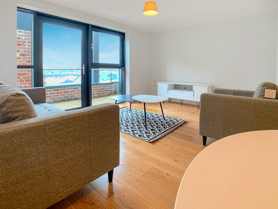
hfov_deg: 67.3
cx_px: 139
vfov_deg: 53.1
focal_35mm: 26
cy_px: 104
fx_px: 209
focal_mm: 4.25
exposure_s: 1/70
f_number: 1.8
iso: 100
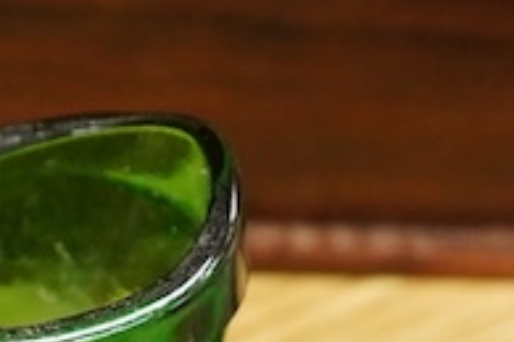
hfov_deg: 7.8
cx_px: -228
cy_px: 560
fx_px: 3698
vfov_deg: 5.2
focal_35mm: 259
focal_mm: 30
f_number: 7.1
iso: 2000
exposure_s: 1/125
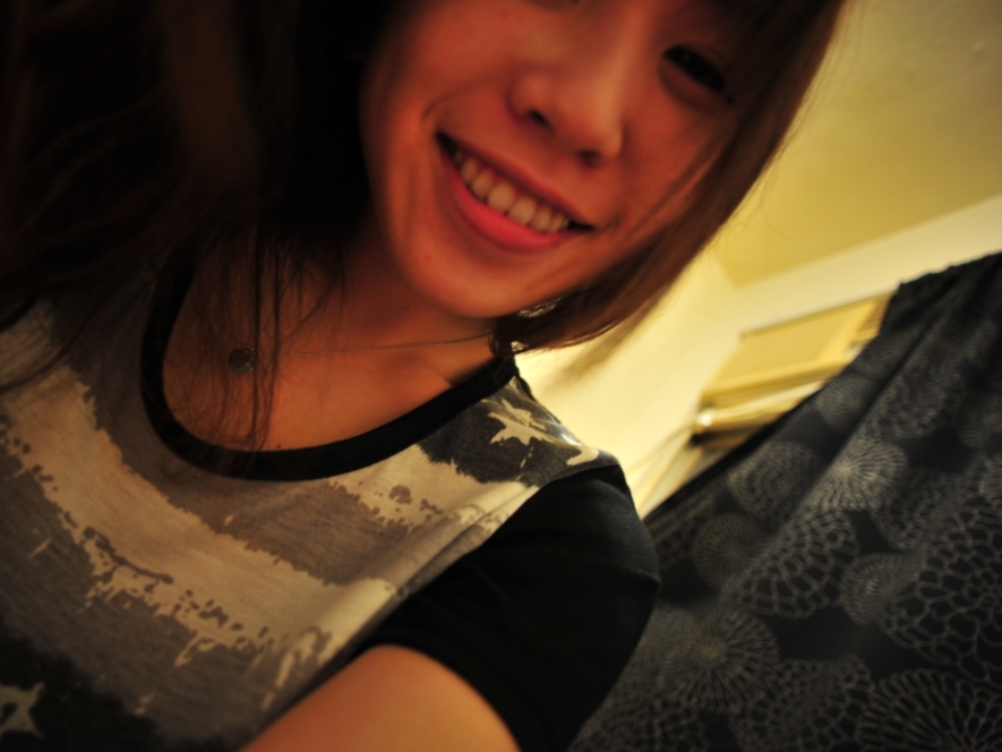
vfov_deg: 66.0
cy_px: 368
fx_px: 579
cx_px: 433
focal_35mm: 20
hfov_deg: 81.3
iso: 400
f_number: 2.8
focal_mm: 18
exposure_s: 1/8
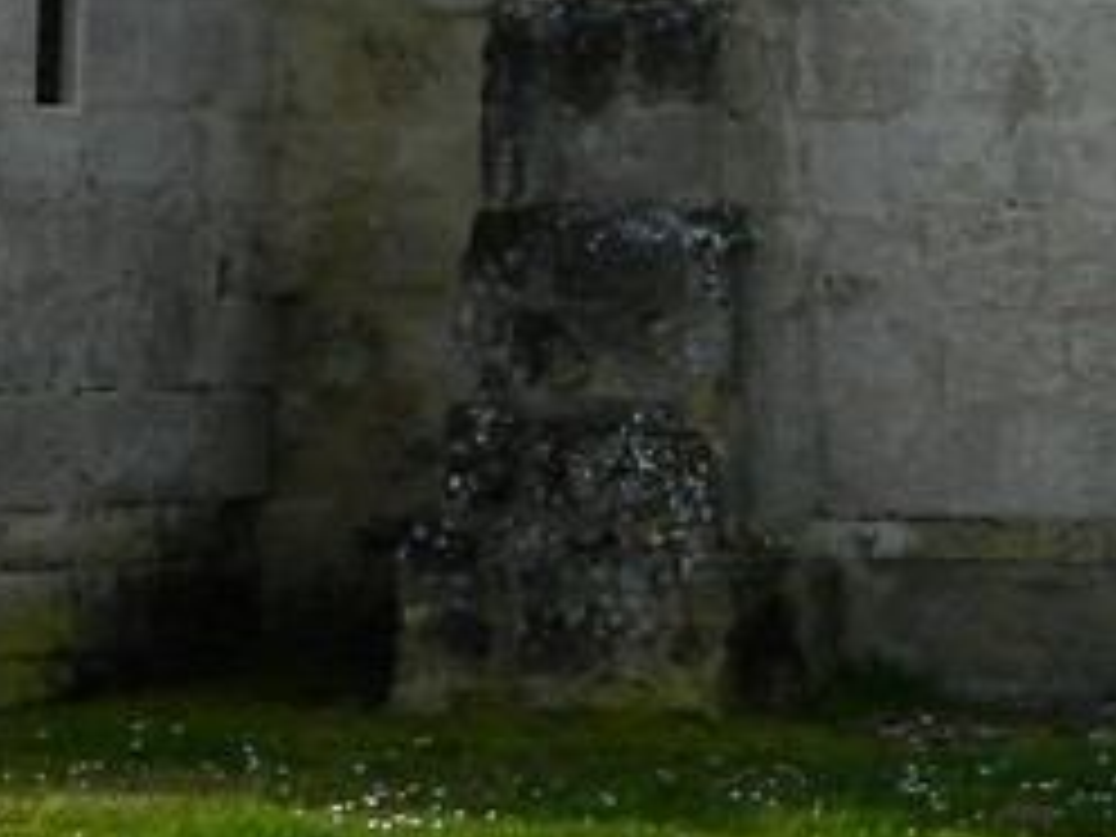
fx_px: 4159
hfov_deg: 15.3
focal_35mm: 129
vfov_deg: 10.9
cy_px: -594
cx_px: 405
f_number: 3.1
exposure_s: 1/1000
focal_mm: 4.5
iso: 80
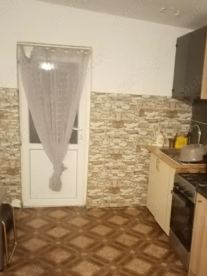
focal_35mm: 35
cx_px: 113
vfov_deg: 52.4
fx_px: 279
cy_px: 158
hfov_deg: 40.7
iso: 1964
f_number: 1.8
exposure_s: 1/14.3
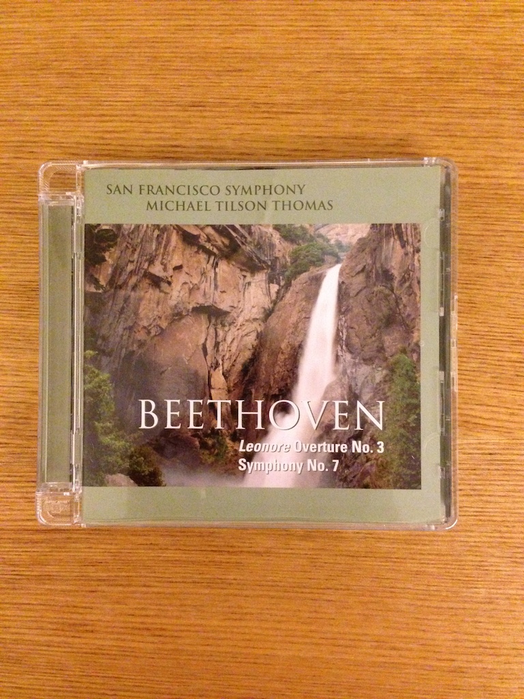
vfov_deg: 55.4
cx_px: 262
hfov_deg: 42.9
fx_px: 666
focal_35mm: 33
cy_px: 350
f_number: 2.4
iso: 800
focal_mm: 4.12
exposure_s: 1/17
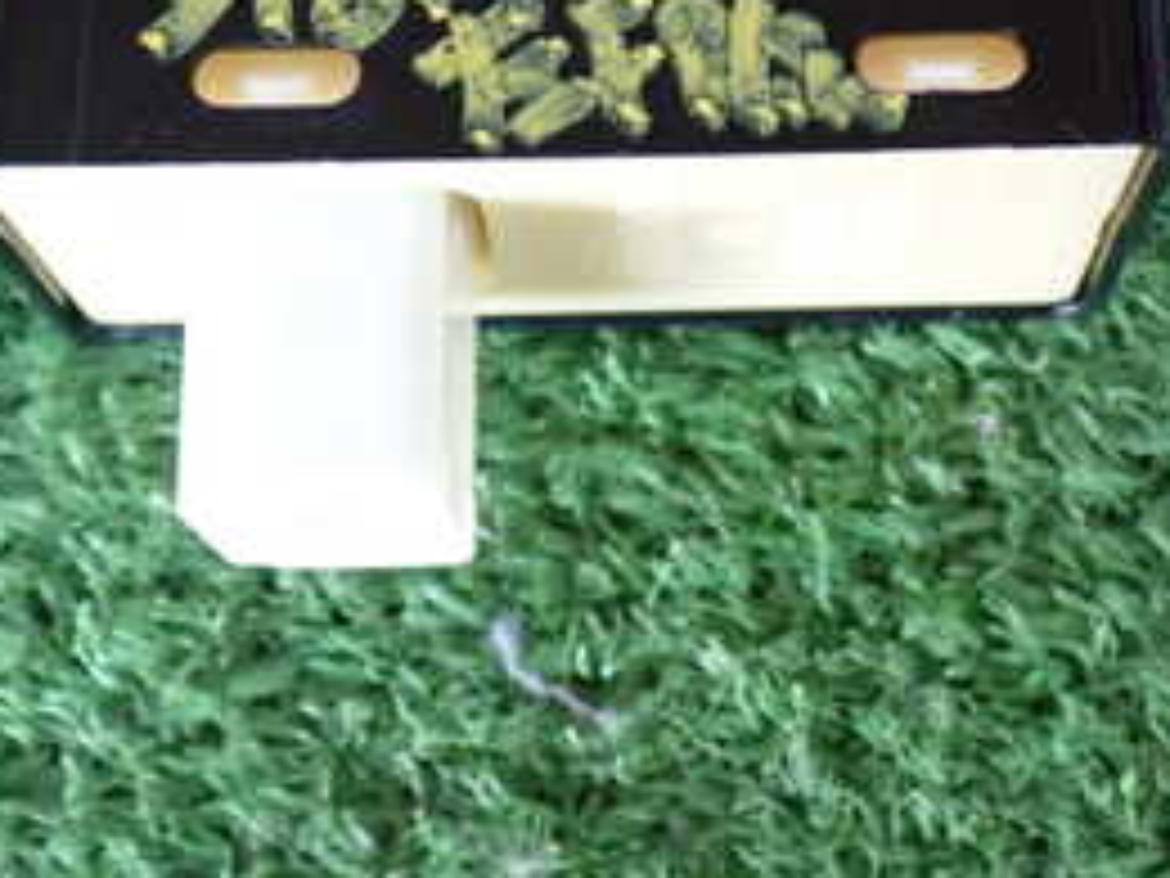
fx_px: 2805
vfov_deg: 17.4
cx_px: 670
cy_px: -9
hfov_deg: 23.5
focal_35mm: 83
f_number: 2.5
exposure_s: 1/40
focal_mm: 6.37
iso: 500
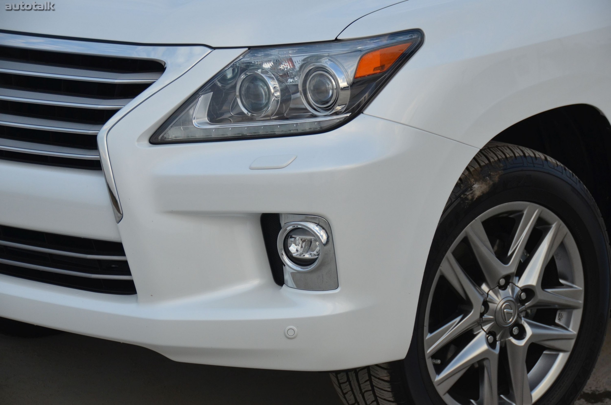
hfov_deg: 19.5
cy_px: 202
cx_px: 306
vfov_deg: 13.0
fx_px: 1778
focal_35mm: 105
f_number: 5
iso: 800
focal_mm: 70
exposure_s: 1/1000
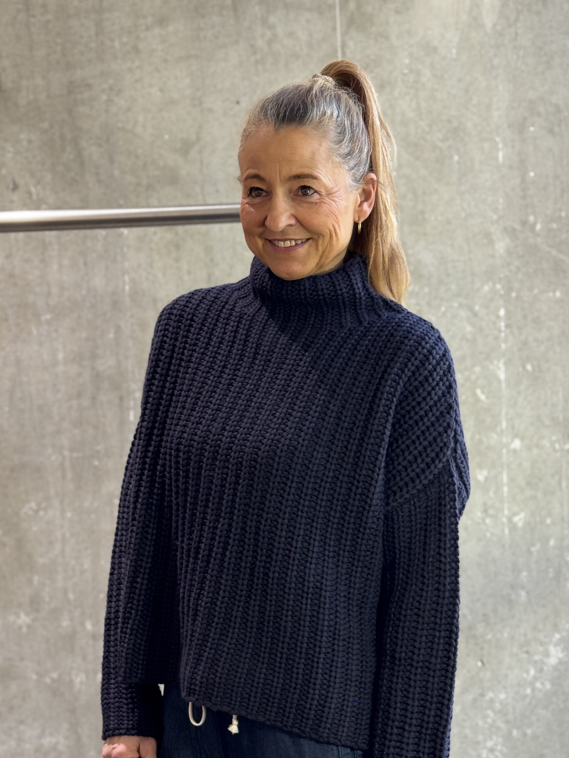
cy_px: 446
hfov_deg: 22.9
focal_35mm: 64
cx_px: 263
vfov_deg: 30.2
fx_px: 1403
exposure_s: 1/100
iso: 80
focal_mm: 6.76
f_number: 1.78
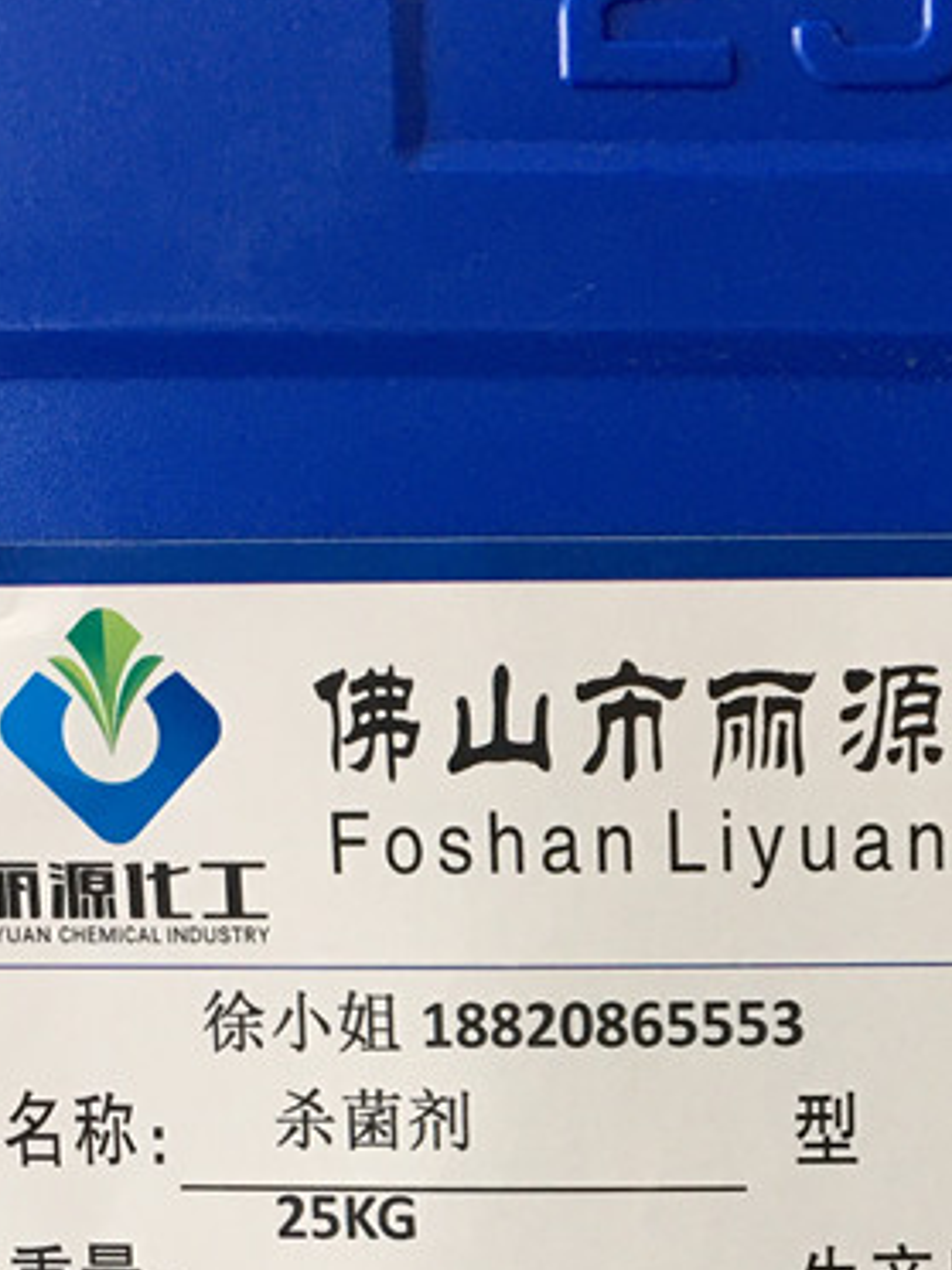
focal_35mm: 78
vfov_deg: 24.0
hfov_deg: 18.5
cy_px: 1246
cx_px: 897
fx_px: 2860
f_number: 2.2
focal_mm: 4.15
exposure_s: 1/33
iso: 40
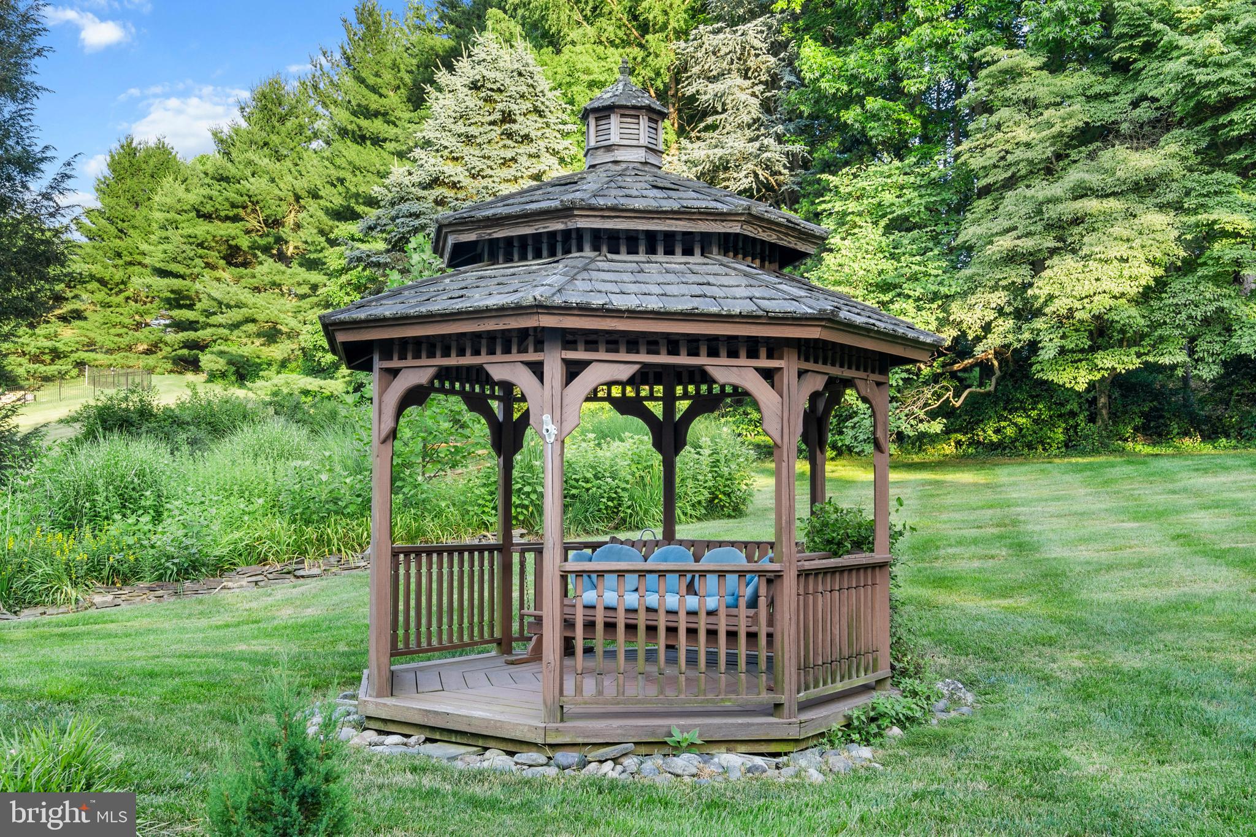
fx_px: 1256
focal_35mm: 36
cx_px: 628
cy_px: 418
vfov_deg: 36.9
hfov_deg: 53.1
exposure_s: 1/50
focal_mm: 24
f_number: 9
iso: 250
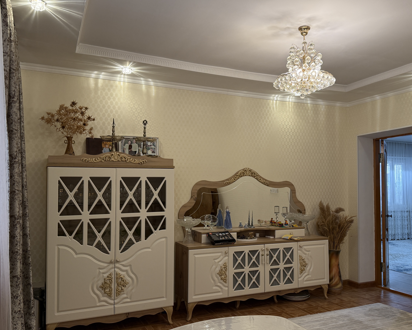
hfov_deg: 57.1
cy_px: 172
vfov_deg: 47.1
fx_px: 378
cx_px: 220
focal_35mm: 31
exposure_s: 1/100
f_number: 1.78
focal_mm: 6.76
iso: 160
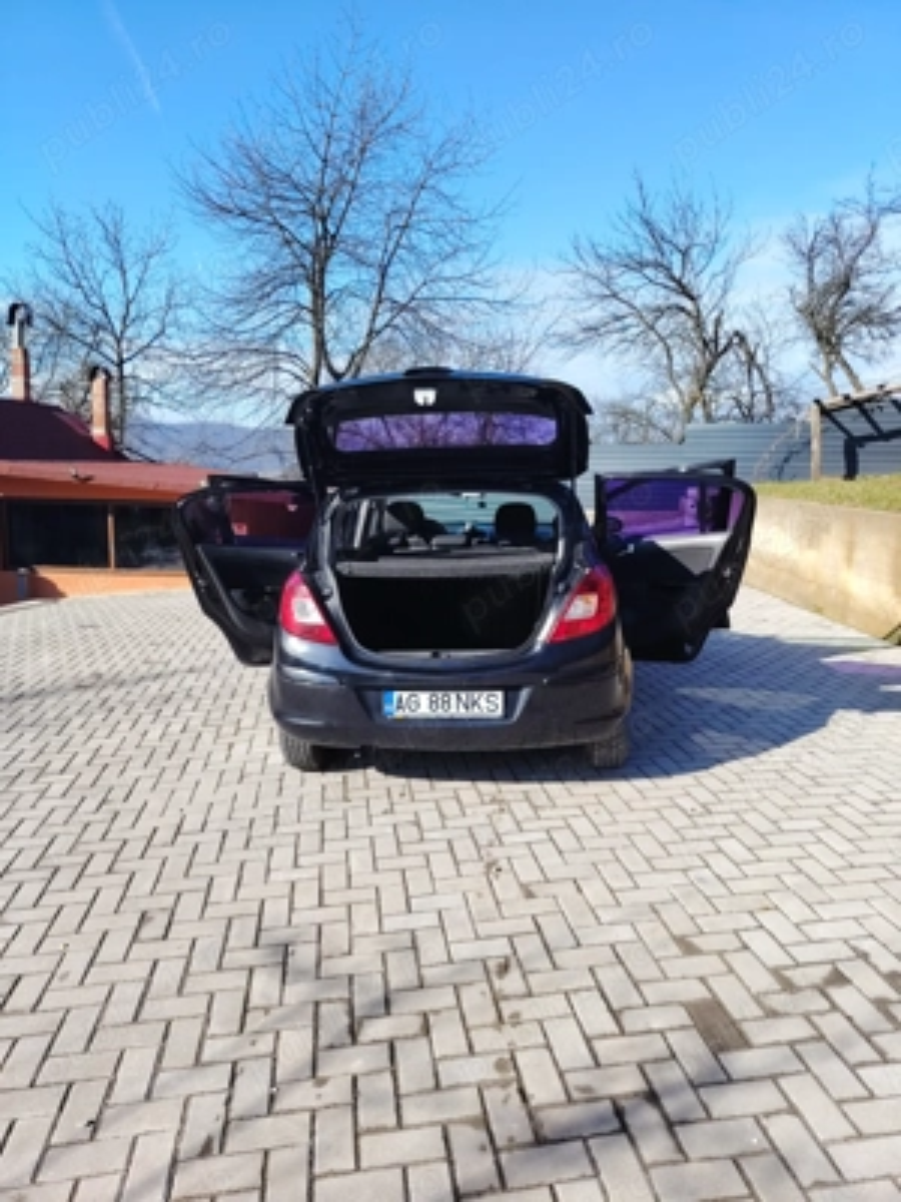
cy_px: 601
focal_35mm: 24
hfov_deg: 56.8
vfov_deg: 71.6
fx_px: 833
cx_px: 450
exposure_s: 1/485
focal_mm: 5.25
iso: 100
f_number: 1.75
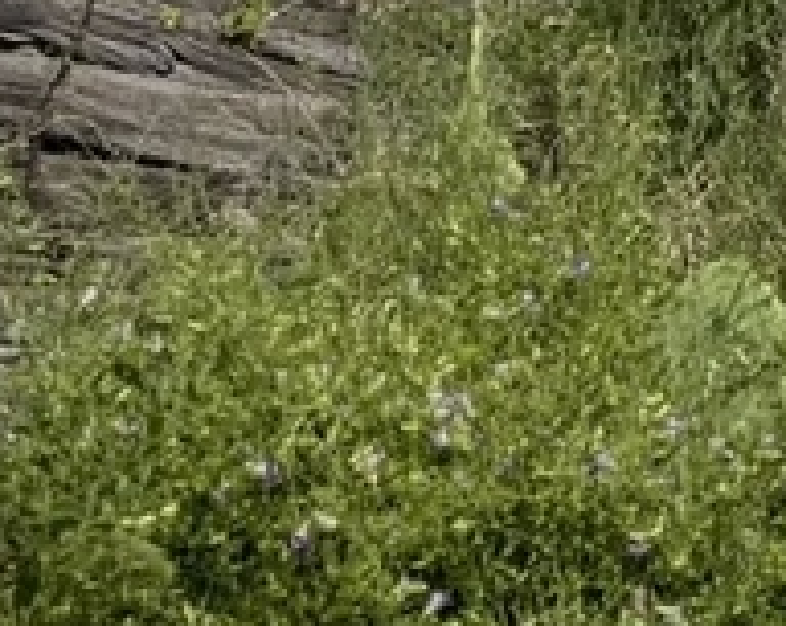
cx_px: 966
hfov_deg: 10.8
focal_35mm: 176
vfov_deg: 7.8
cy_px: -1166
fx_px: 4088
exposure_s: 1/9091
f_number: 1.78
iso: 80
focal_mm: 6.76
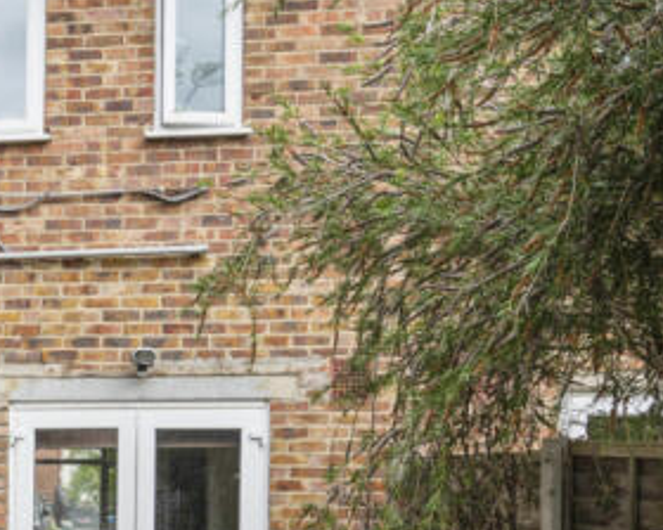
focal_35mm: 48
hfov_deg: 29.5
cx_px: -242
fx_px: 942
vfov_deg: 31.0
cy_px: 382
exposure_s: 1/160
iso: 200
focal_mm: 14
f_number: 8
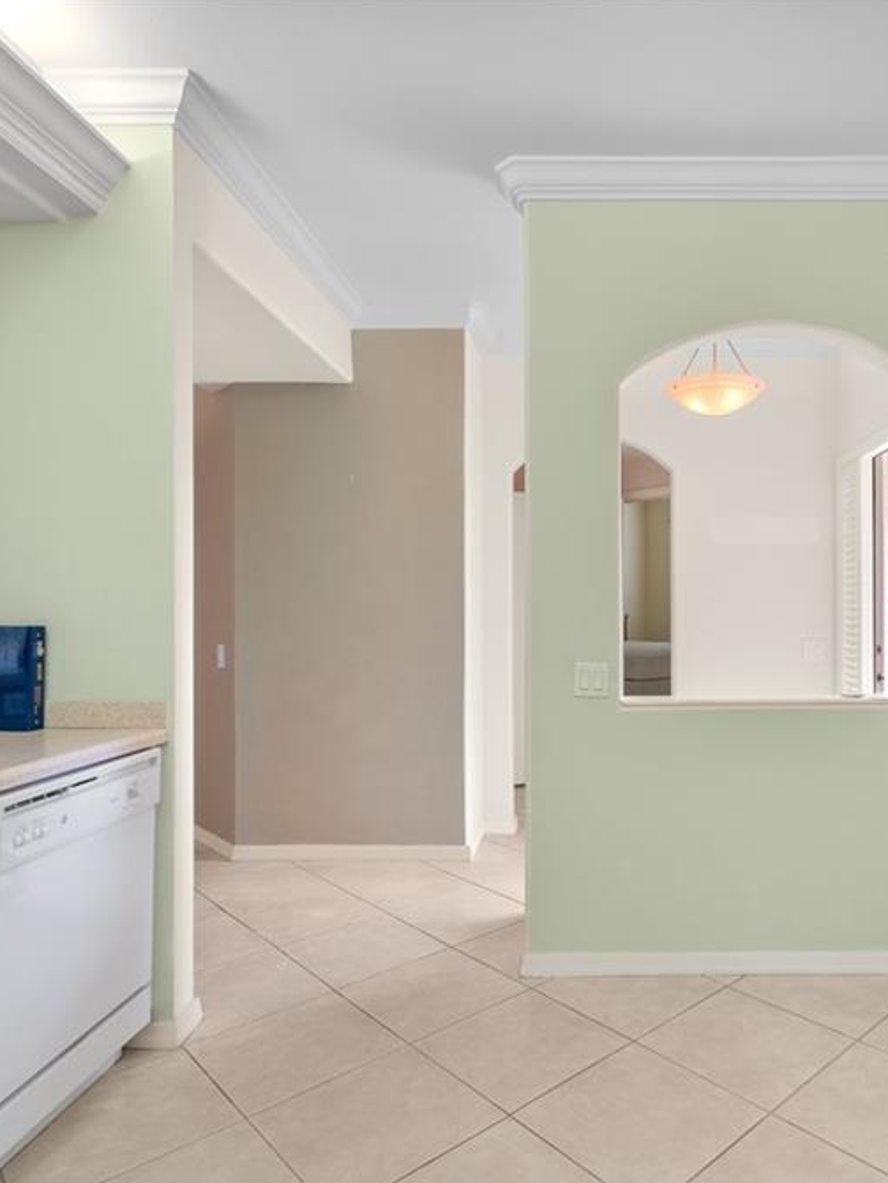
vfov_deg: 76.4
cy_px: 594
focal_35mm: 22
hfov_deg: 59.8
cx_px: 588
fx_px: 752
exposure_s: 1/2
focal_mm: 10
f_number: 11
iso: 200
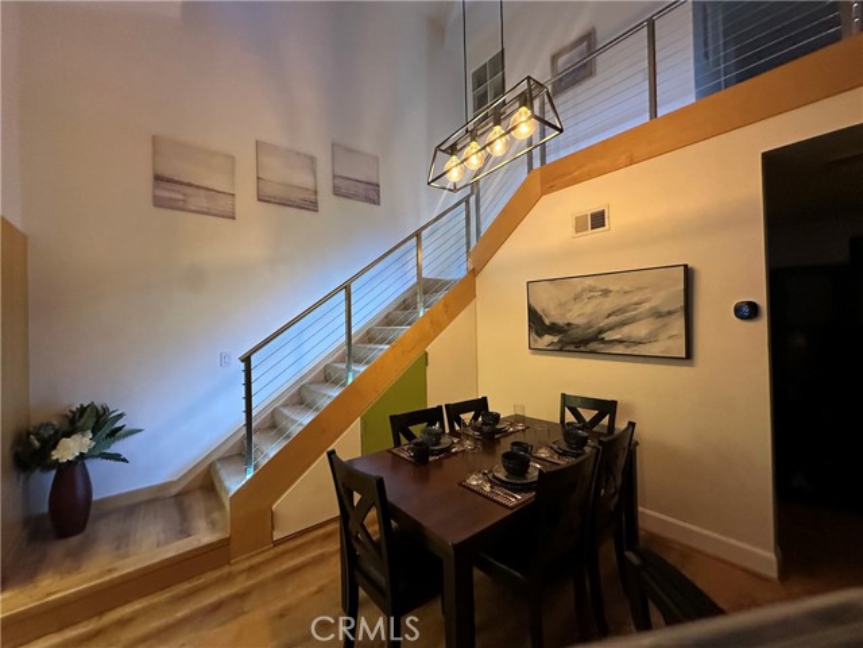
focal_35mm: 14
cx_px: 432
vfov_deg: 85.7
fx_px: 349
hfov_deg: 102.1
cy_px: 324
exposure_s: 1/60
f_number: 2.2
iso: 800
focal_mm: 2.22
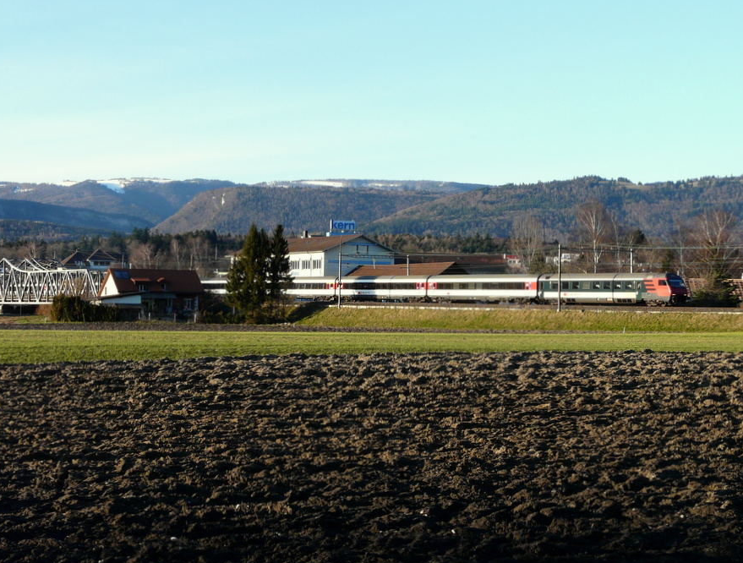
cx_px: 345
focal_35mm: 66
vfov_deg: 22.4
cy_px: 292
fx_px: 1422
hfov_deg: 29.3
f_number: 4
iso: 100
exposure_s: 1/200
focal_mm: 9.5
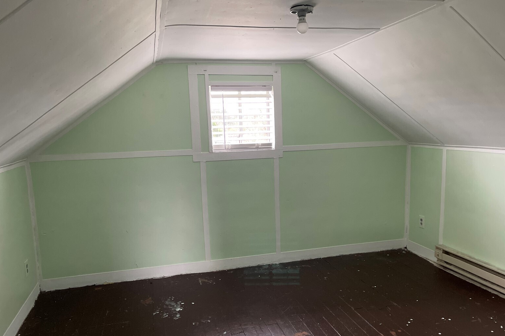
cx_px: 254
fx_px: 393
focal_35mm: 28
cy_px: 184
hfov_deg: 65.5
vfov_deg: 46.3
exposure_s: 1/58
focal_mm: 5.1
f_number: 1.6
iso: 500
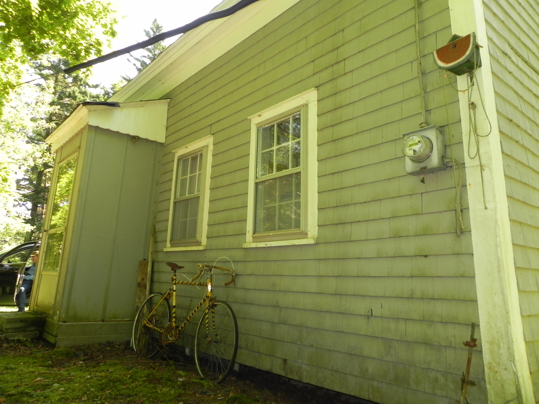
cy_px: 202
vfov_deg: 53.1
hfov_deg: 67.3
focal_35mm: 26
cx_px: 270
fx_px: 405
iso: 160
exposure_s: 1/111
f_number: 3.5
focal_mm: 4.6
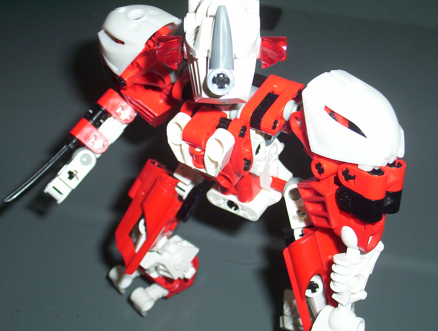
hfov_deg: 29.3
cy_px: 166
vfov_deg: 22.3
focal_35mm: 66
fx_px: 837
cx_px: 219
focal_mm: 8.74
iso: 140
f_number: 3.26
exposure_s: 1/80.5
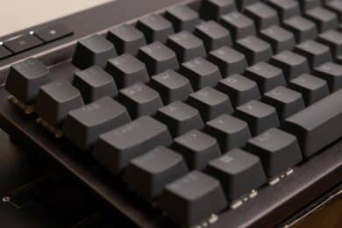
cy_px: 114
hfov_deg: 24.5
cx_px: 171
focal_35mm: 83
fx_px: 788
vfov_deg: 16.5
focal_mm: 55
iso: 800
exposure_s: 1/160
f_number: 5.6
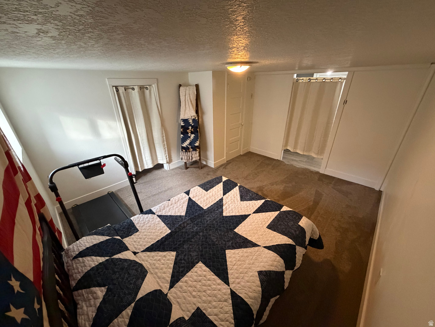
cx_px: 218
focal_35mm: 14
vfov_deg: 85.7
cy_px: 164
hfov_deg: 102.1
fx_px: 176
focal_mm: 2.22
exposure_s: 1/60
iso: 1000
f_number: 2.2
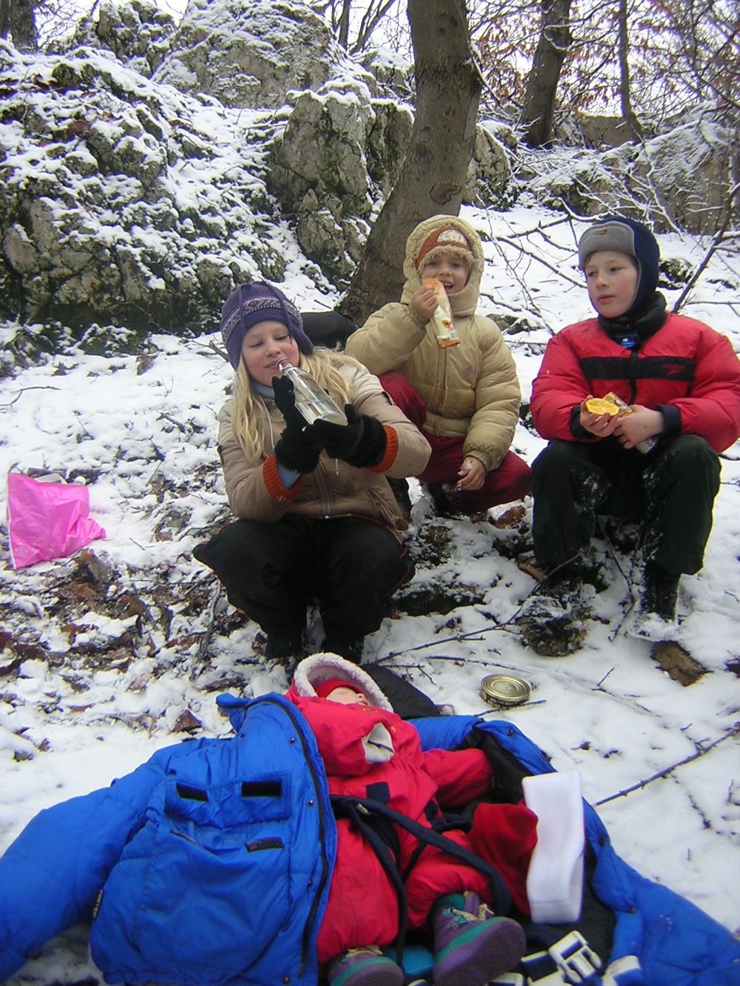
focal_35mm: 36
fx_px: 1026
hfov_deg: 39.7
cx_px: 370
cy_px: 493
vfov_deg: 51.4
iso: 100
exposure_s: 1/61.1
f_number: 2.6
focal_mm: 4.7
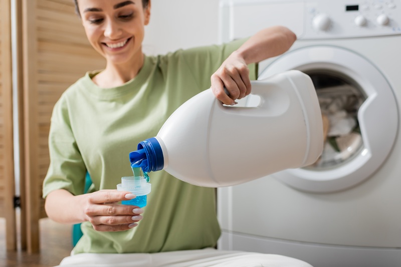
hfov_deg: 54.4
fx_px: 390
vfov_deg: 37.8
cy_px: 134
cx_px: 200
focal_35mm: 35
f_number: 2.5
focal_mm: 35
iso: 160
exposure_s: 1/200
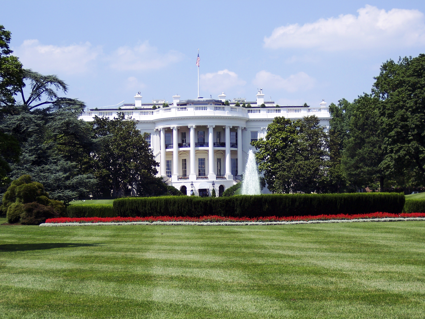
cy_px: 160
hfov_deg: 18.7
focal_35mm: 105
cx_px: 213
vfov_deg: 14.1
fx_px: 1289
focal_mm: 21.3
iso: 100
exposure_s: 1/500
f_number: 4.8
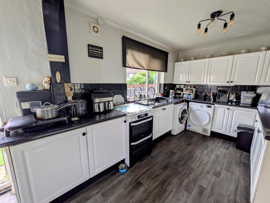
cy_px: 102
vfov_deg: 85.7
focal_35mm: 14
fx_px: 109
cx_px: 135
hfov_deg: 102.0
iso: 72
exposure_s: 1/100
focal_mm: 1.83
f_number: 2.2
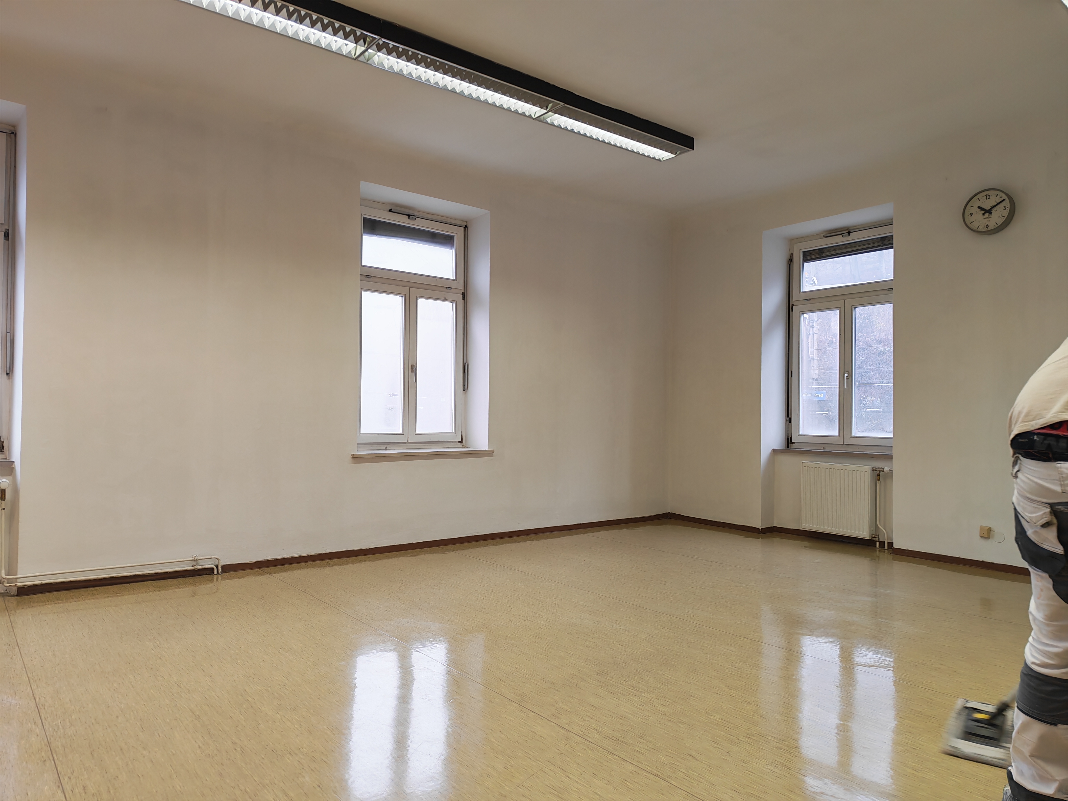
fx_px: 740
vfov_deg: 56.8
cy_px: 400
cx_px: 534
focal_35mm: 24
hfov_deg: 71.6
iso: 250
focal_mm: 6.12
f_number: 1.9
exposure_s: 1/100
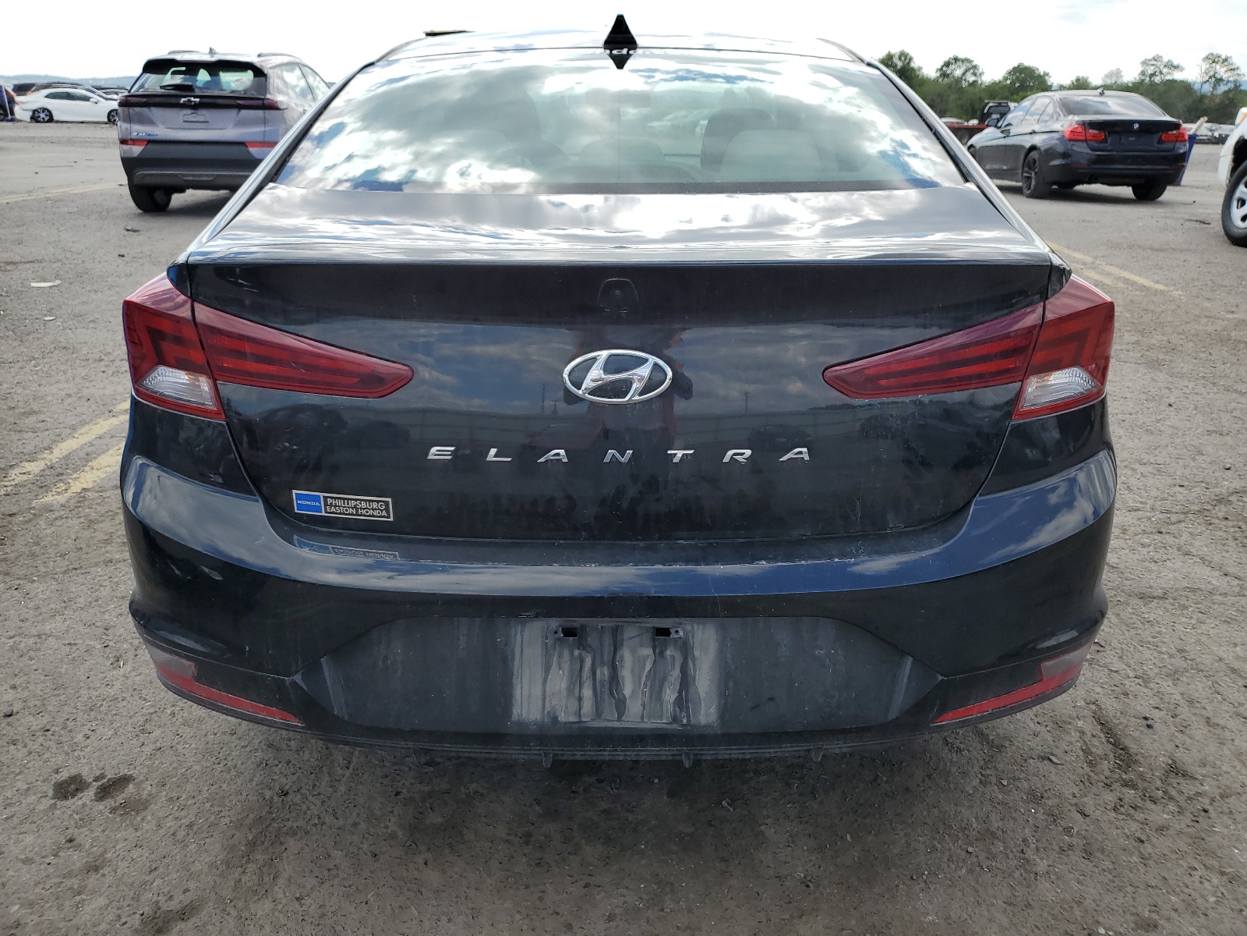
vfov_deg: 53.1
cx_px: 624
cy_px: 468
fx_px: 937
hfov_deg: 67.3
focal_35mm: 26
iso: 50
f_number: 1.5
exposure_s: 1/1429
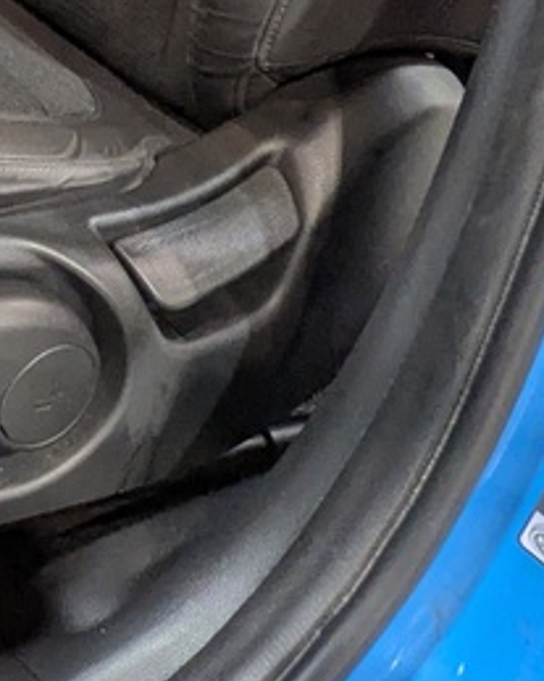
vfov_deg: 26.8
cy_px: -292
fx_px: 1087
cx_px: -489
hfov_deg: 19.3
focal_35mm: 54
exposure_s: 1/33.3
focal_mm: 1.83
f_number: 2.2
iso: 76
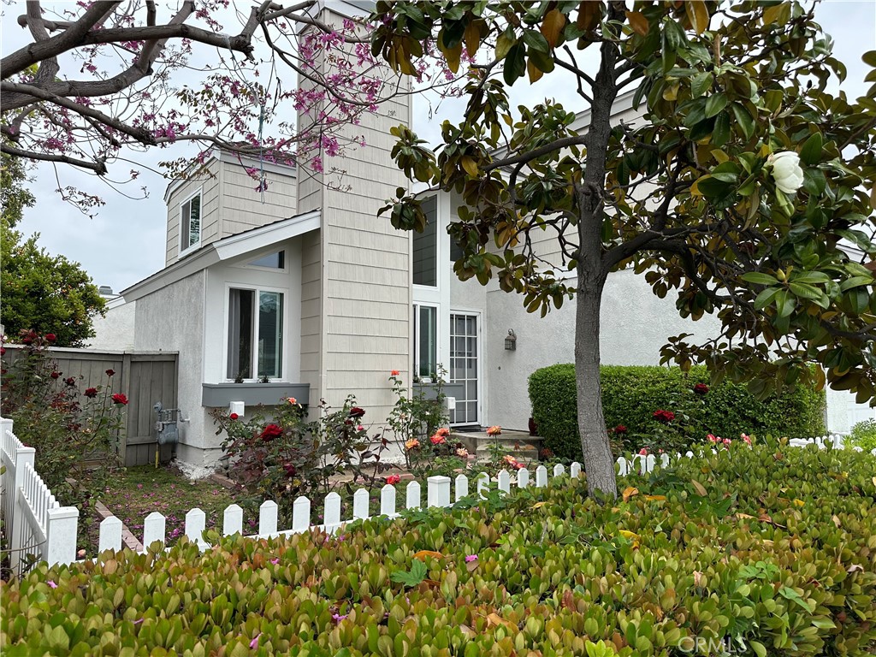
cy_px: 328
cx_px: 438
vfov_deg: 56.8
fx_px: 607
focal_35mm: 24
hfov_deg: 71.6
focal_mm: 6.86
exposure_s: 1/2732
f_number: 1.78
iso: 80
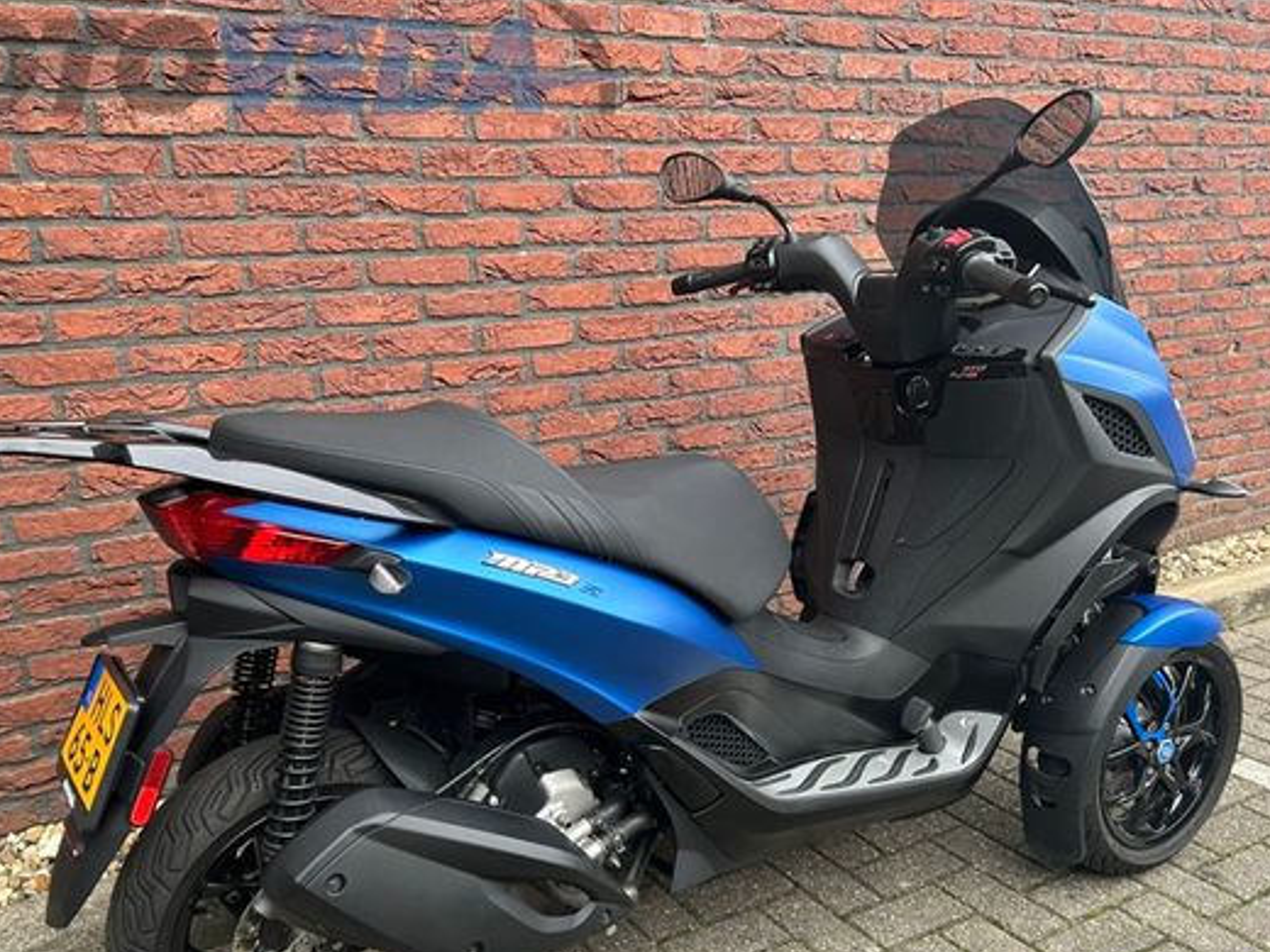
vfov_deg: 44.0
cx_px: 540
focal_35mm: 32
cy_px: 557
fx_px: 1174
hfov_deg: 56.6
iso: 100
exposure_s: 1/121
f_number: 1.5
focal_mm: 5.7
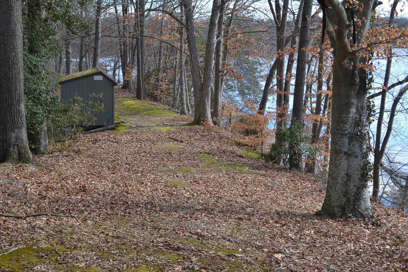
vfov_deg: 23.8
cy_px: 129
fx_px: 646
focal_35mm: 57
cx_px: 180
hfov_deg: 35.0
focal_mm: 22
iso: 100
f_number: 5.6
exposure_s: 1/125
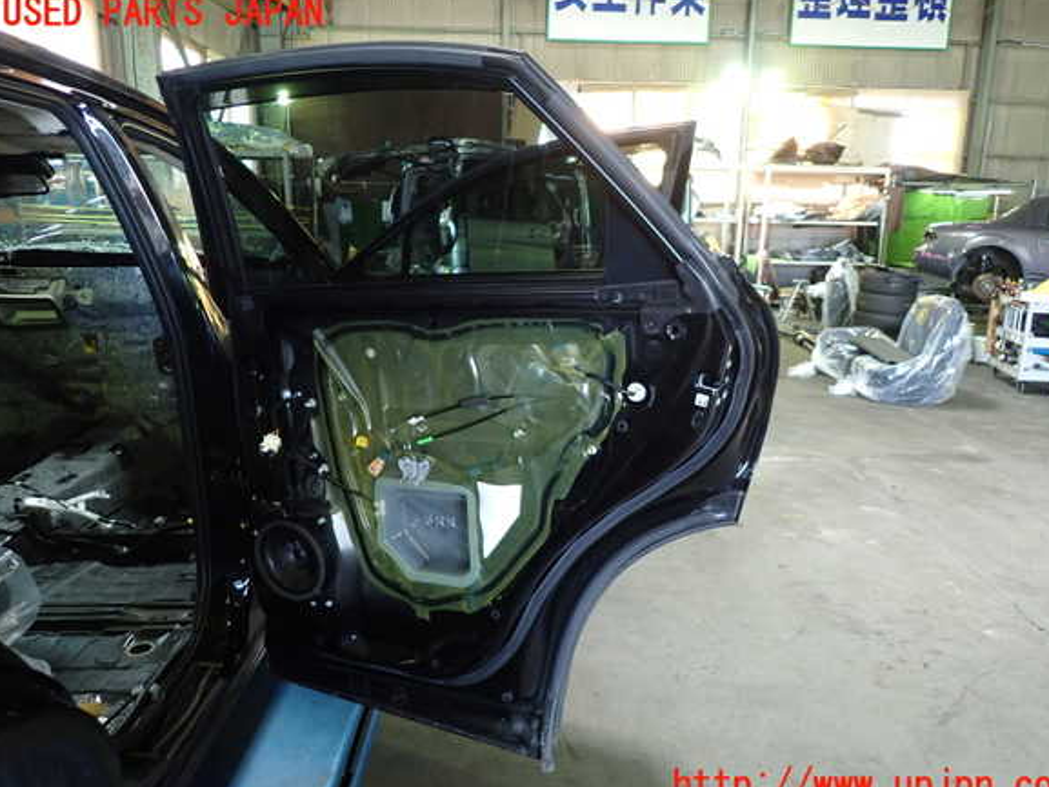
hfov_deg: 67.3
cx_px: 538
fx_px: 788
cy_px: 400
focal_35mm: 26
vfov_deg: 53.1
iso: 250
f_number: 2
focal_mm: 4.5
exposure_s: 1/30
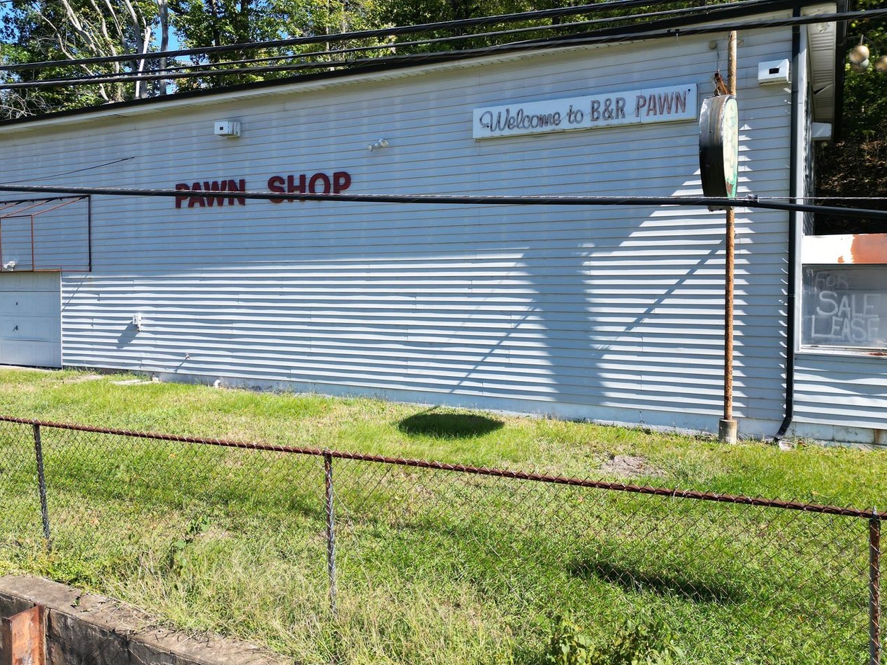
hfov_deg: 61.6
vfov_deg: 48.2
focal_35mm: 29
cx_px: 430
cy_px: 299
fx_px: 743
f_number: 1.7
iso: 130
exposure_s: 1/1500
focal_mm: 6.72
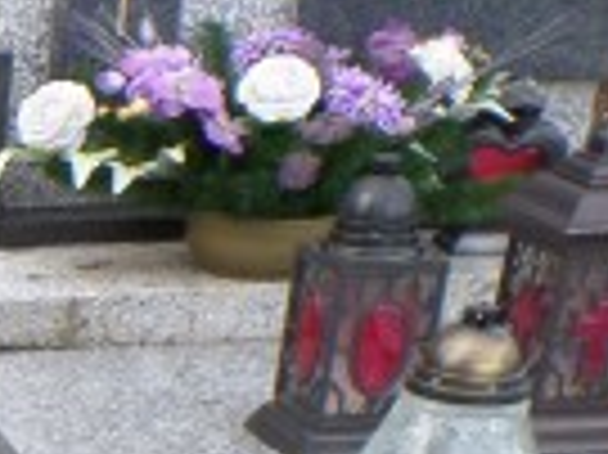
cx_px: -635
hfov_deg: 14.7
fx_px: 1913
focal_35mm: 109
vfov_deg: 12.8
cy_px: 697
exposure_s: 1/180
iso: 100
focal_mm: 4.1
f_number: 3.5
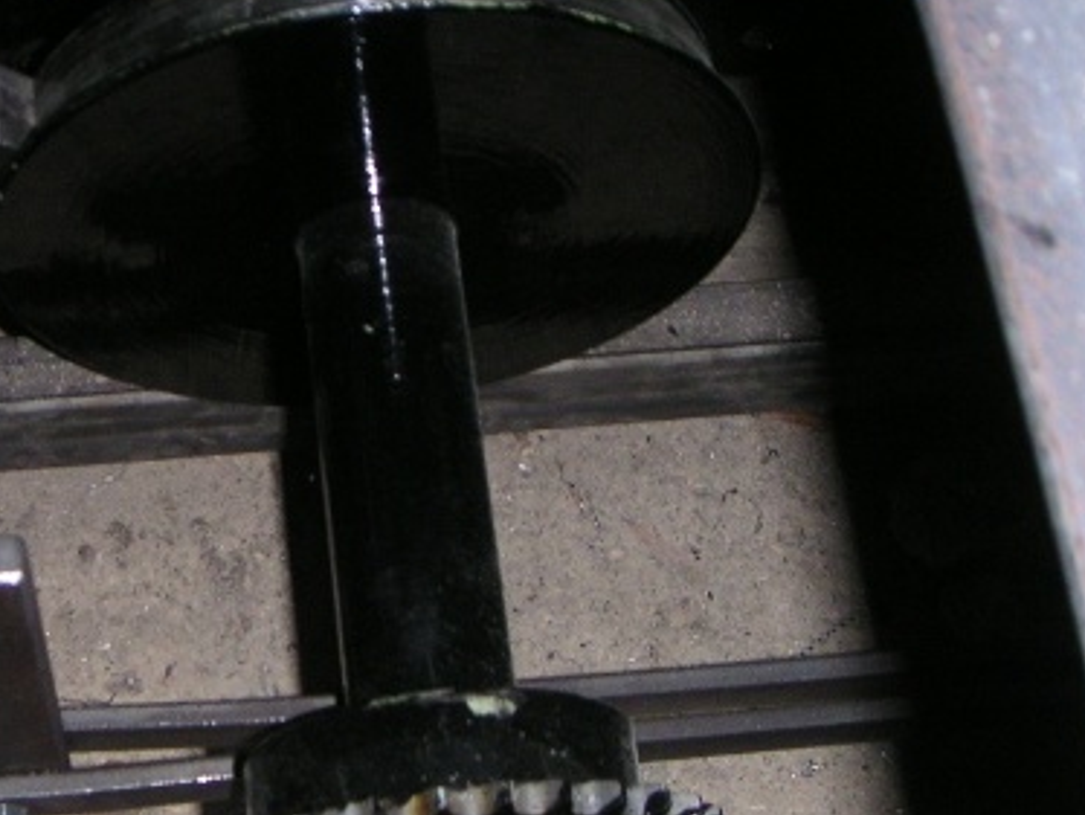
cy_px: 374
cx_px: 223
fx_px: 2039
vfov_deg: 22.6
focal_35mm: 65
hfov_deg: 29.2
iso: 160
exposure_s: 1/45
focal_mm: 6
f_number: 2.8
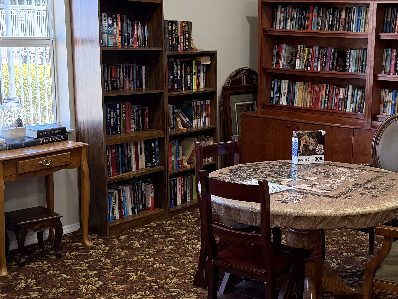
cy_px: 154
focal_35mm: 56
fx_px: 644
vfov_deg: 26.1
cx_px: 317
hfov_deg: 33.4
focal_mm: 6.76
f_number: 1.78
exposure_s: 1/120
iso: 400
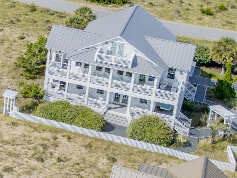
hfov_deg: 16.6
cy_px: 7
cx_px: -181
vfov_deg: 14.6
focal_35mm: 100
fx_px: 685
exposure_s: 1/3000
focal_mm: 6.72
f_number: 1.7
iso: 120
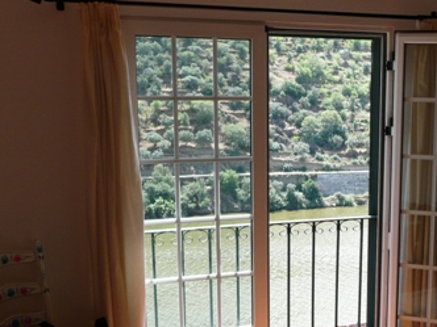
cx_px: 328
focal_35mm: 54
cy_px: 229
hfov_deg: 34.8
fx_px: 682
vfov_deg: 26.8
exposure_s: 1/160
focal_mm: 4.6
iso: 100
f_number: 3.3
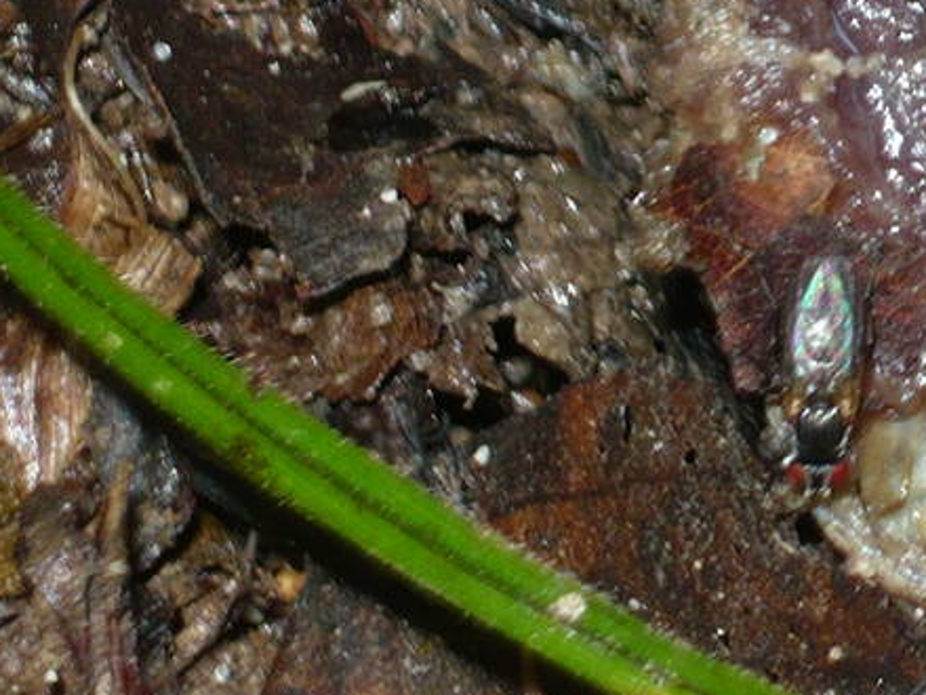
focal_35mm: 364
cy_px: -402
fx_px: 9737
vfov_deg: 4.1
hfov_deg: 5.4
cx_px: 1557
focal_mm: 16.5
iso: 100
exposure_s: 1/60
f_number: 5.1
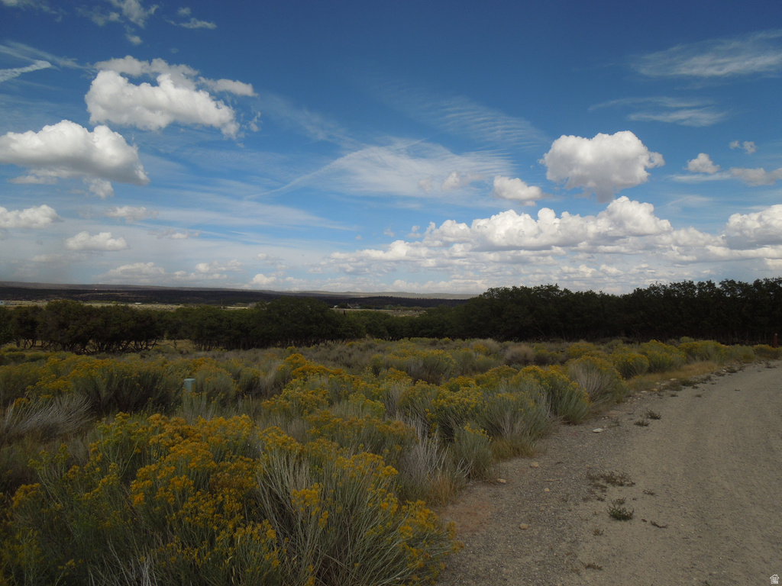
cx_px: 391
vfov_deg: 54.9
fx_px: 565
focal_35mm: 25
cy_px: 293
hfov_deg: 69.4
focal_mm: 4.5
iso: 100
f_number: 6.6
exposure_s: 1/640
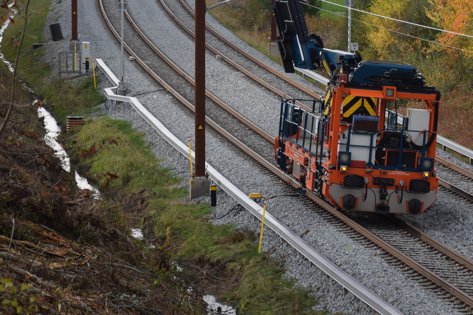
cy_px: 61
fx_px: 3625
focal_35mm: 276
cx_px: 347
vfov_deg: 5.0
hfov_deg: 7.5
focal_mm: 105
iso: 220
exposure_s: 1/500
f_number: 5.6
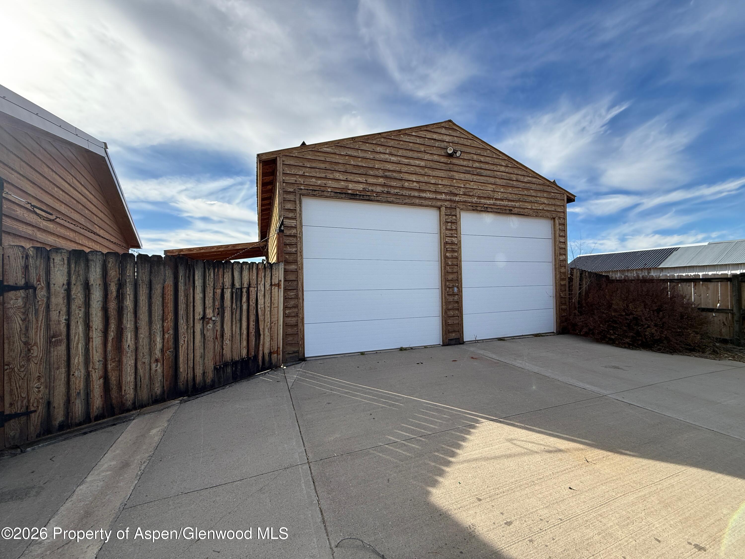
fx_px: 301
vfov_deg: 85.7
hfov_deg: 102.1
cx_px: 372
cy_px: 280
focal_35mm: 14
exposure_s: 1/955
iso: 64
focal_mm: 2.22
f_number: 2.2
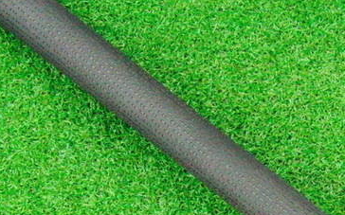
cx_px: 209
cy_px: 173
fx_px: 648
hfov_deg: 29.7
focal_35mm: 69
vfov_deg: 18.7
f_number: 3.6
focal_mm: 6.42
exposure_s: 1/125
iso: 3200
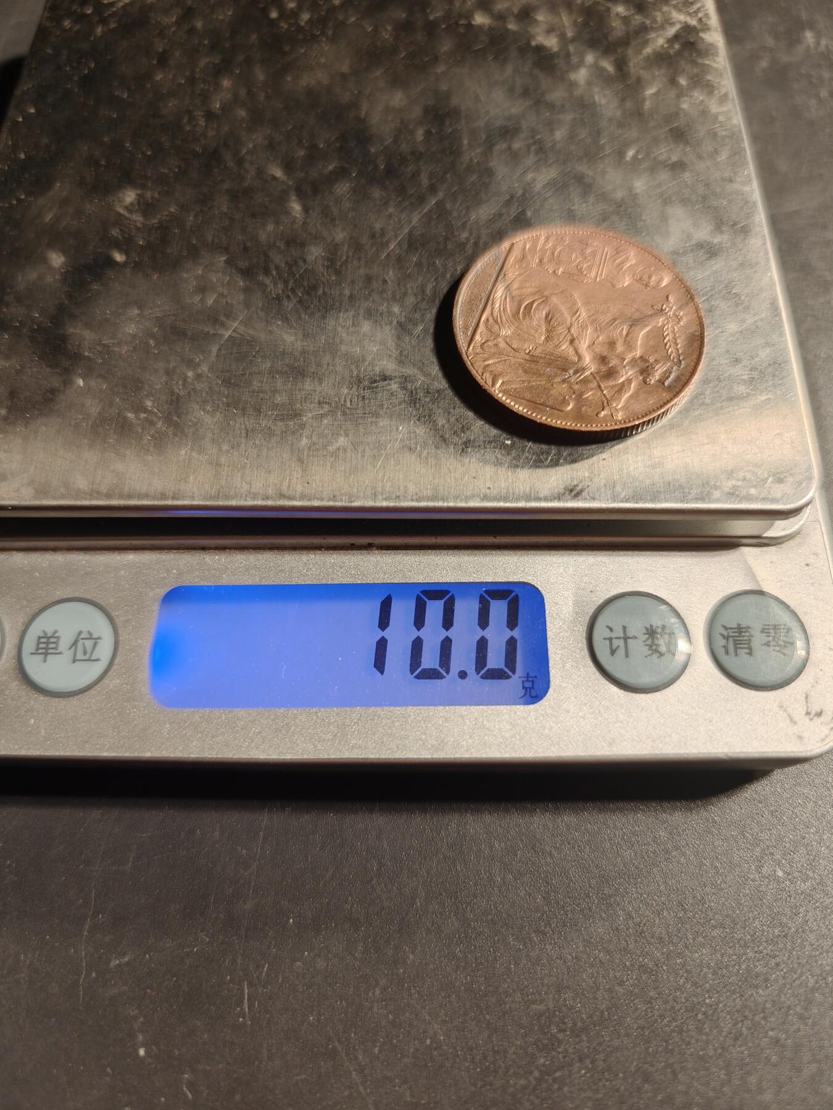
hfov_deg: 58.9
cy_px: 555
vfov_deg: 73.9
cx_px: 416
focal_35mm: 23
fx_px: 738
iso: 80
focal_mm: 6.06
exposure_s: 1/100
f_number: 1.6
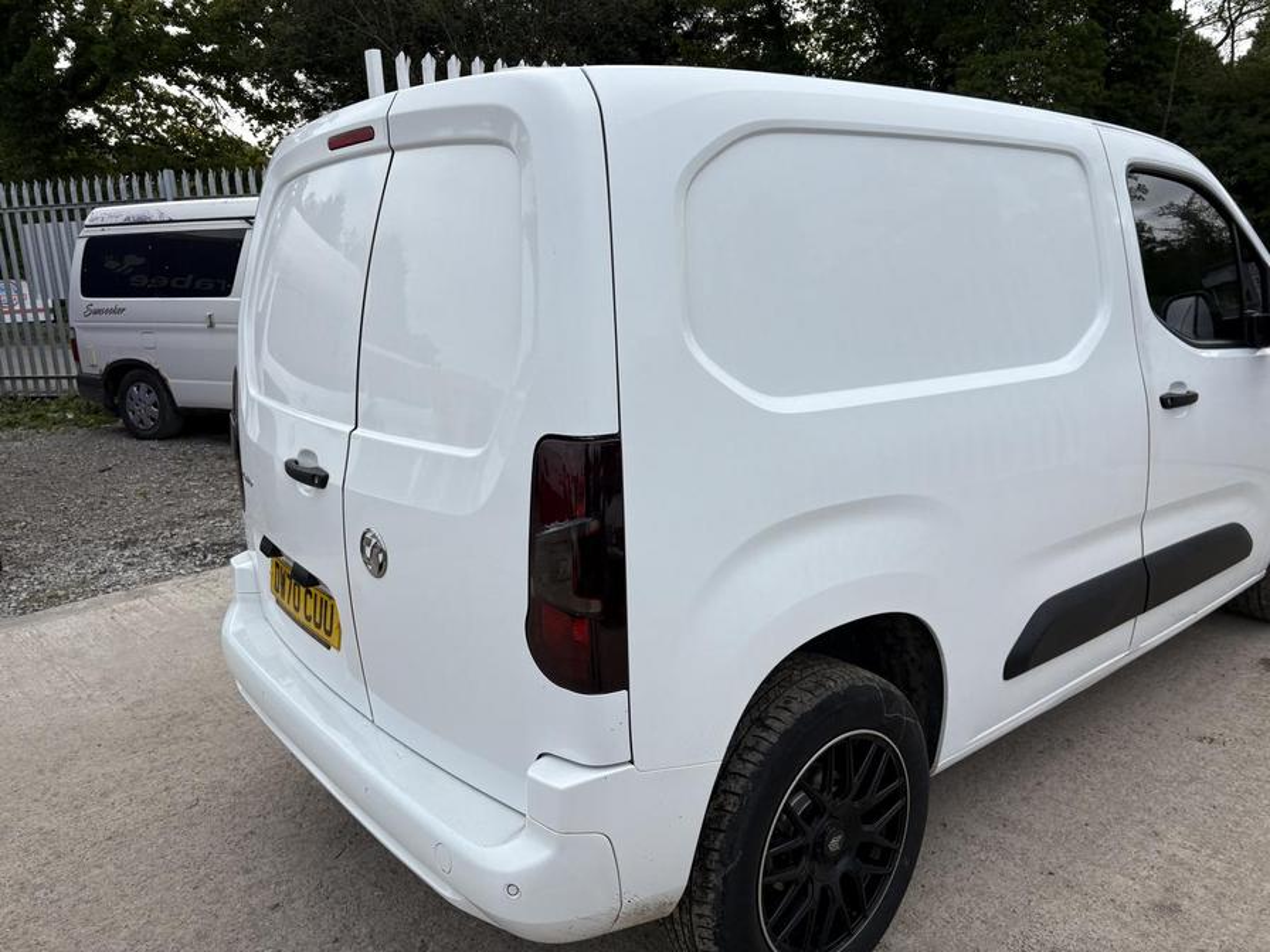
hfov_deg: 67.3
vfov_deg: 53.1
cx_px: 635
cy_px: 476
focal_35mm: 26
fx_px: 954
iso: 50
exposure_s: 1/1048
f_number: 1.6
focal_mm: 5.96
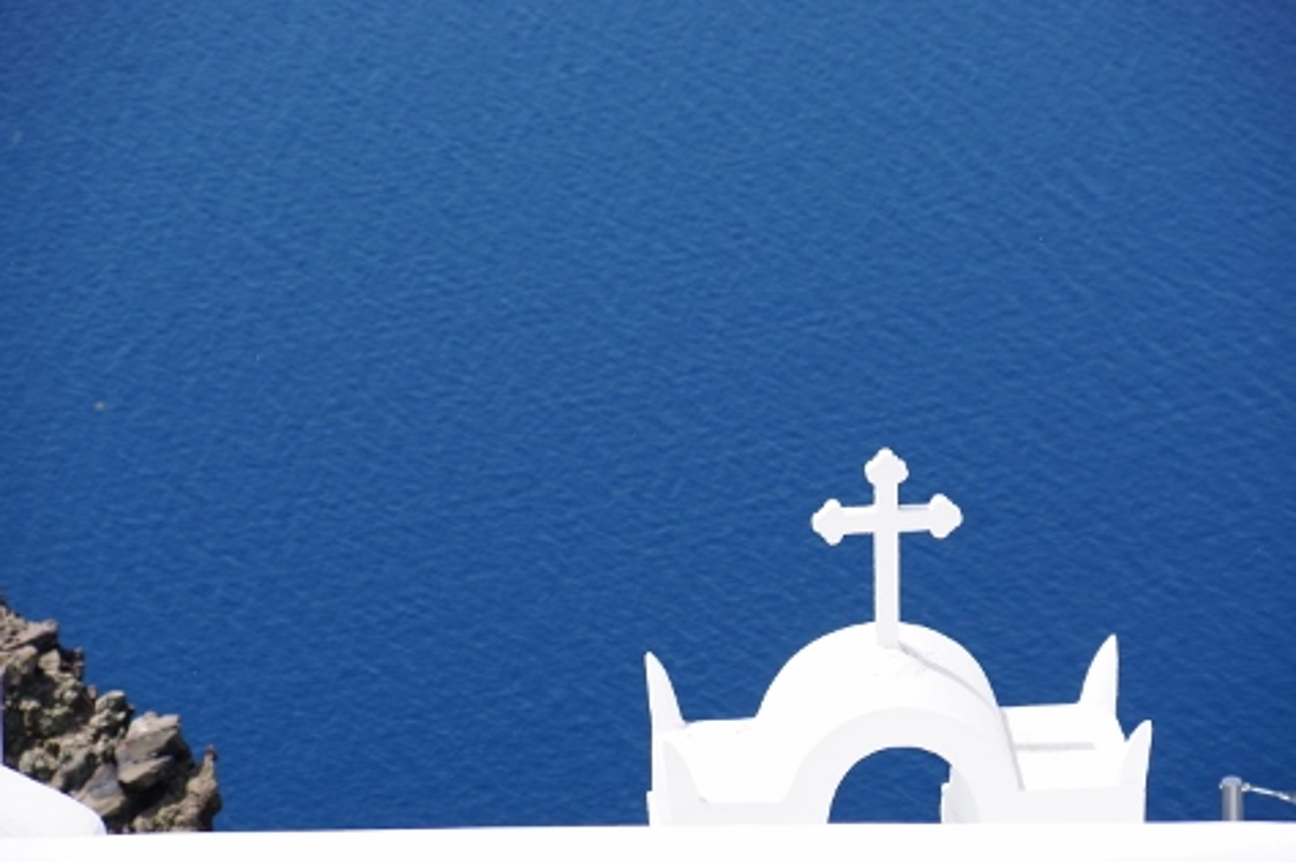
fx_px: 7285
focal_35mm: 202
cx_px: 648
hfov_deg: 10.2
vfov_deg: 6.8
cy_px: 431
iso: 100
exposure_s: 1/320
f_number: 7.1
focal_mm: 135
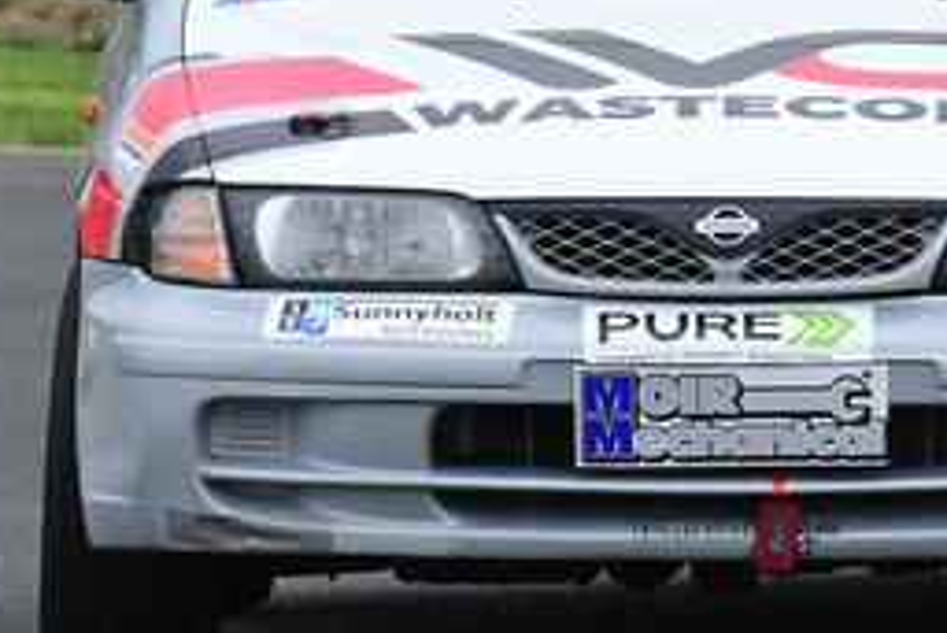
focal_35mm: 2247
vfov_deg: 0.6
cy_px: 63
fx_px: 59140
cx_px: 832
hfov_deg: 0.9
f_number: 10
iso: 2500
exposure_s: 1/640
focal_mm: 480
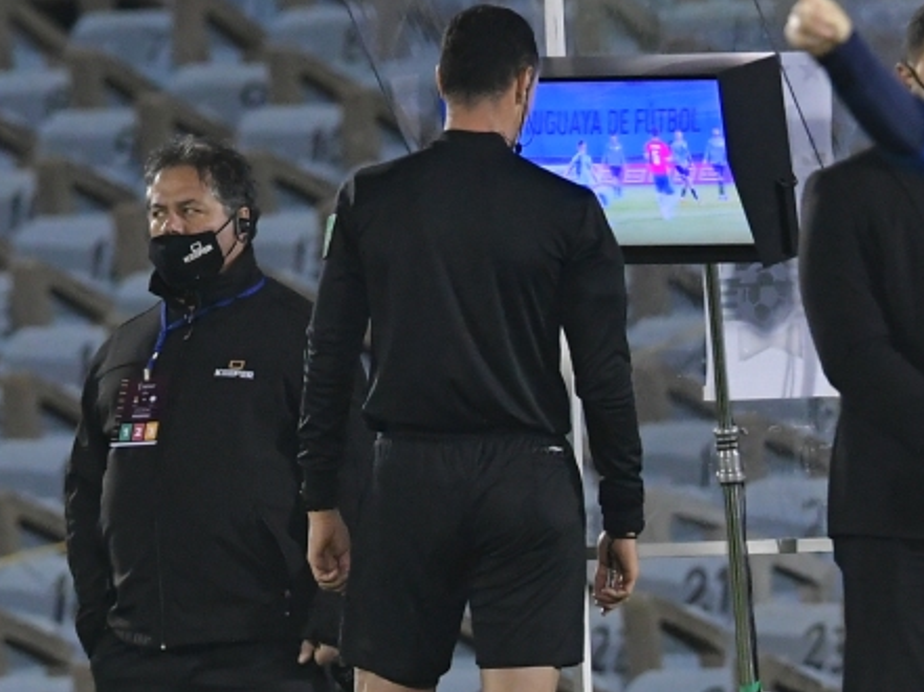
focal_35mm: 1607
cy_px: 472
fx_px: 42860
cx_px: 614
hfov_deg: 1.2
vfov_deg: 0.9
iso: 2500
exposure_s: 1/500
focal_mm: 400
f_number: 4
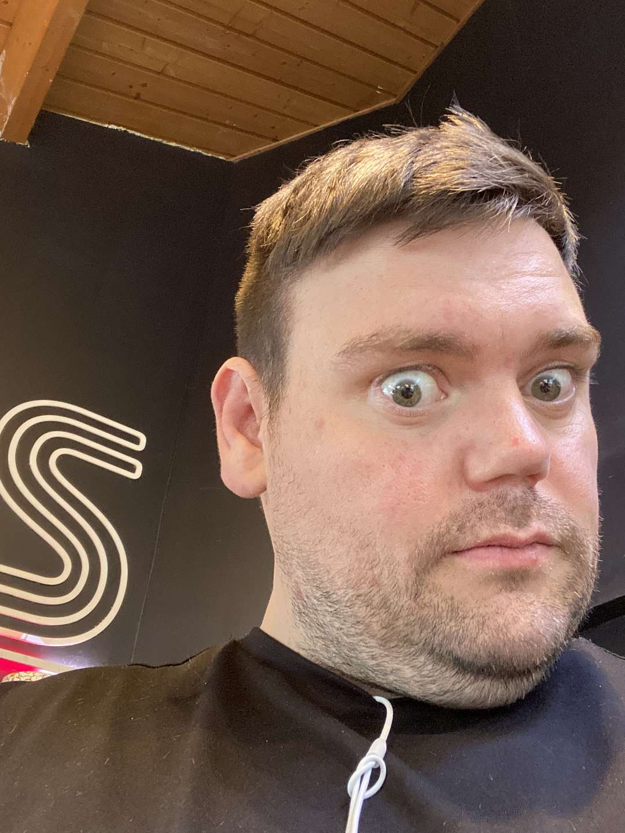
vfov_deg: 60.0
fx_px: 722
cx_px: 312
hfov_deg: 46.8
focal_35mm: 30
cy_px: 416
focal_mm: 2.71
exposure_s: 1/33
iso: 320
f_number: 2.2
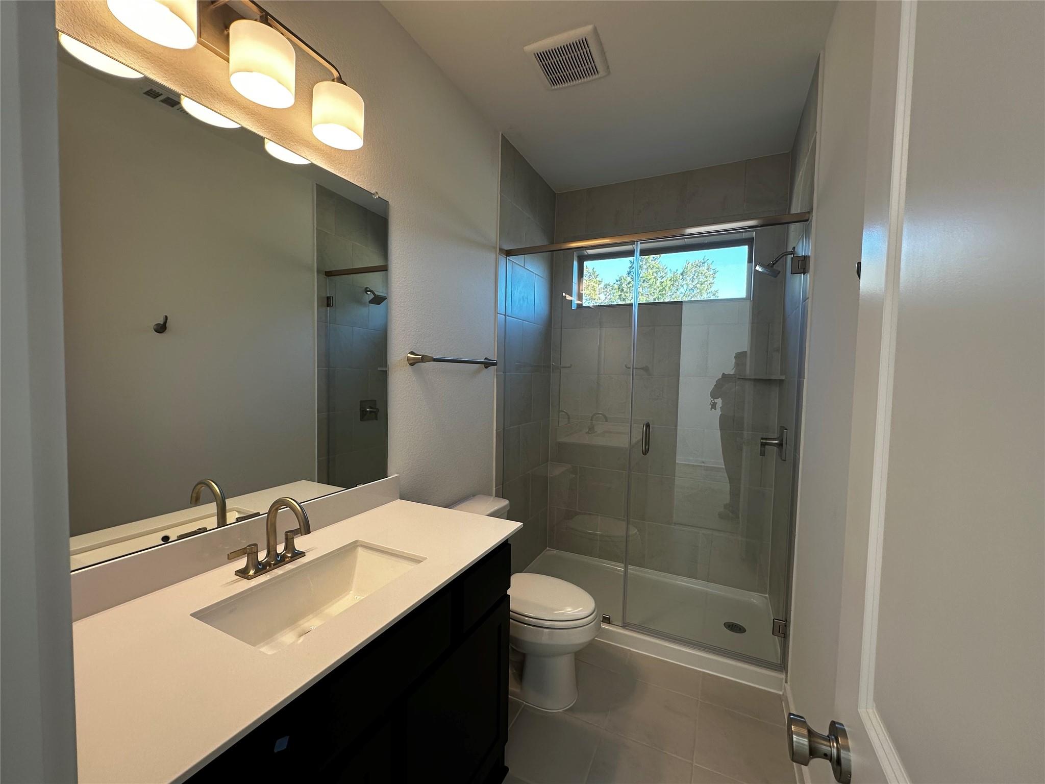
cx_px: 522
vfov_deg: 85.7
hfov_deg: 102.1
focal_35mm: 14
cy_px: 392
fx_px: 423
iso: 80
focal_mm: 2.22
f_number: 2.2
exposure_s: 1/120
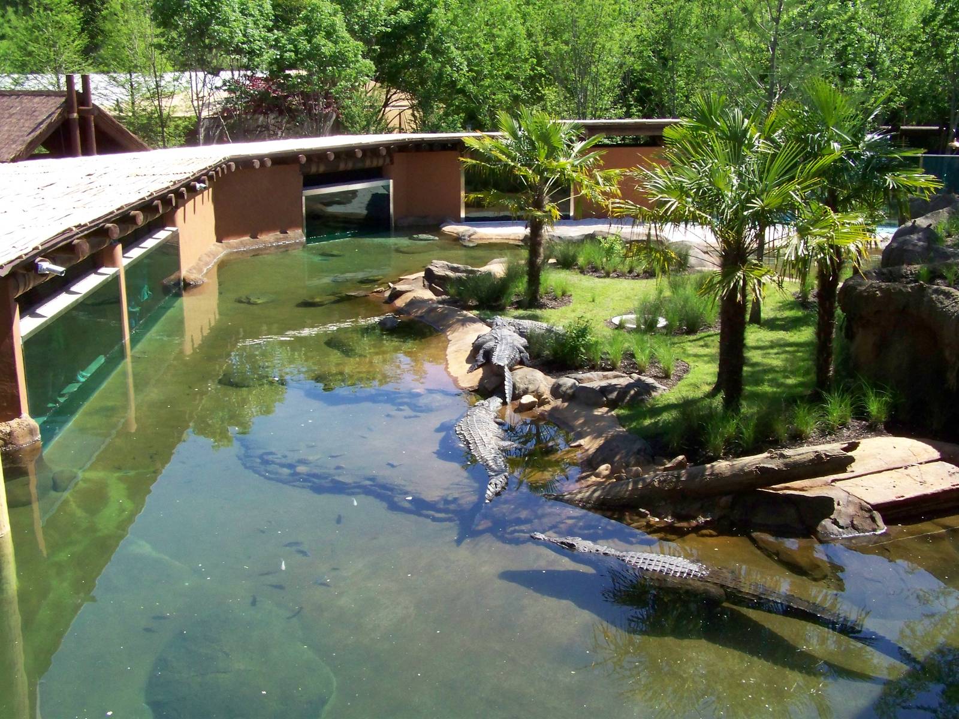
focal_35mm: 38
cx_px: 480
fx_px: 1053
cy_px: 360
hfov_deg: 49.0
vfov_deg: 37.7
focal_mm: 6.3
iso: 200
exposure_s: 1/400
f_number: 5.6
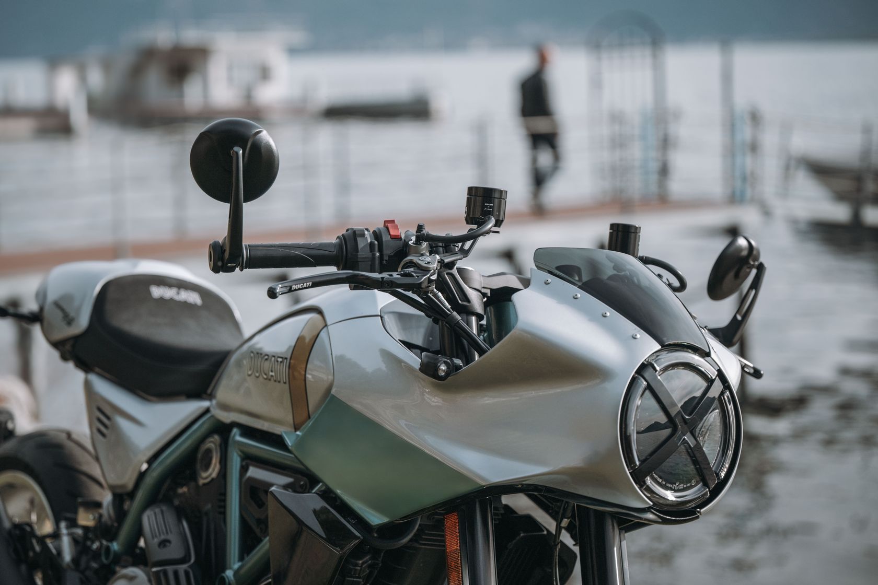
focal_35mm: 77
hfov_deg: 26.3
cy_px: 292
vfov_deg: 17.7
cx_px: 439
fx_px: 1878
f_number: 2.8
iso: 400
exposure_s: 1/5000
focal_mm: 77
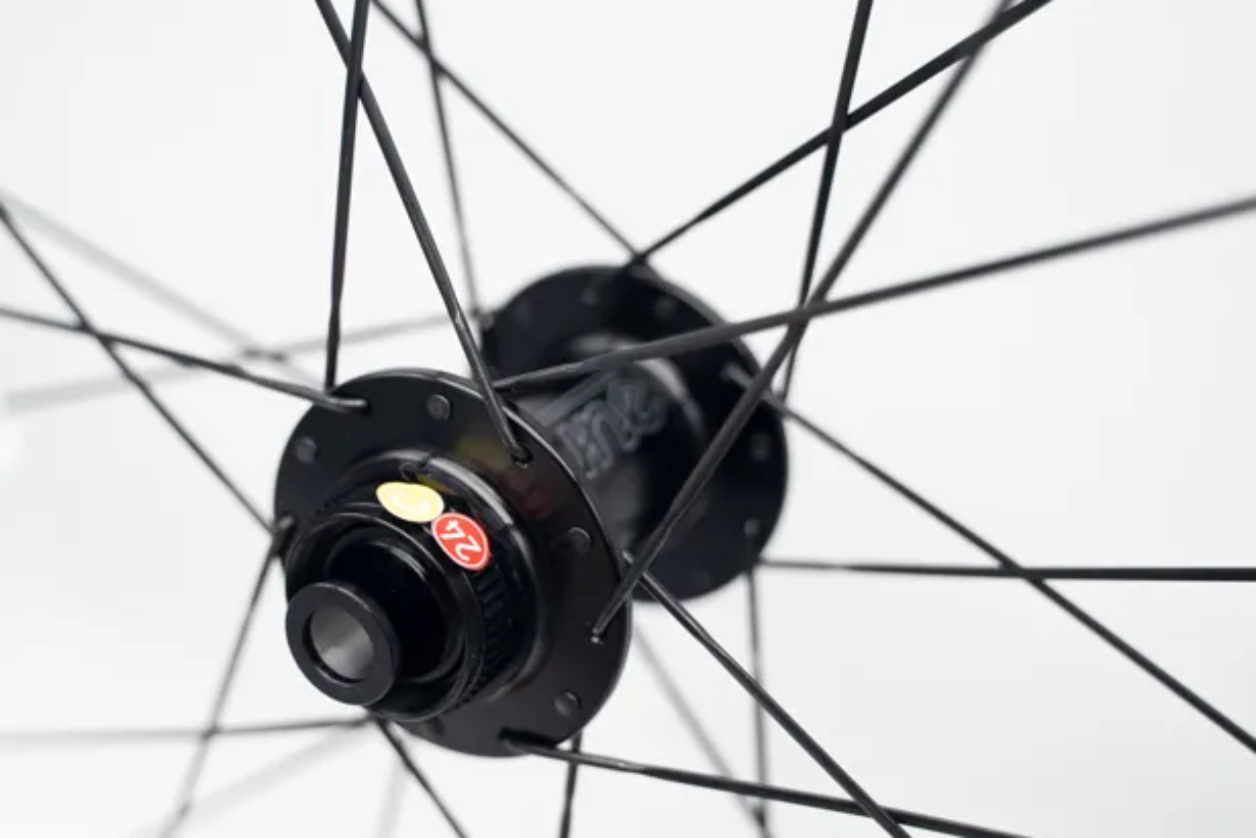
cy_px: 469
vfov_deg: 26.0
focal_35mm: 52
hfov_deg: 38.1
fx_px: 1814
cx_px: 543
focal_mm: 40
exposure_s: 1/1600
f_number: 2.8
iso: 800
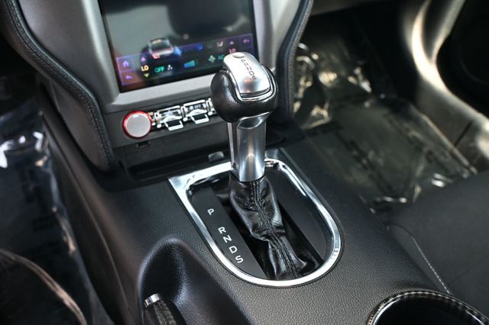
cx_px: 244
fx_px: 407
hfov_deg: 62.0
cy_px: 162
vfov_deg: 43.6
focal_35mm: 30
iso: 900
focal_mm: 20
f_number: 3.8
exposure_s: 1/125
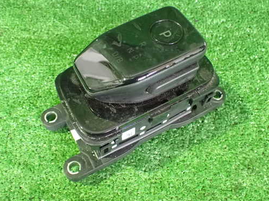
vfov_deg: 39.7
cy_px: 96
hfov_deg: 51.4
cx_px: 133
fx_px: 280
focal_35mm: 36
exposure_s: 1/25
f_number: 2.3
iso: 1600
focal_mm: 5.4
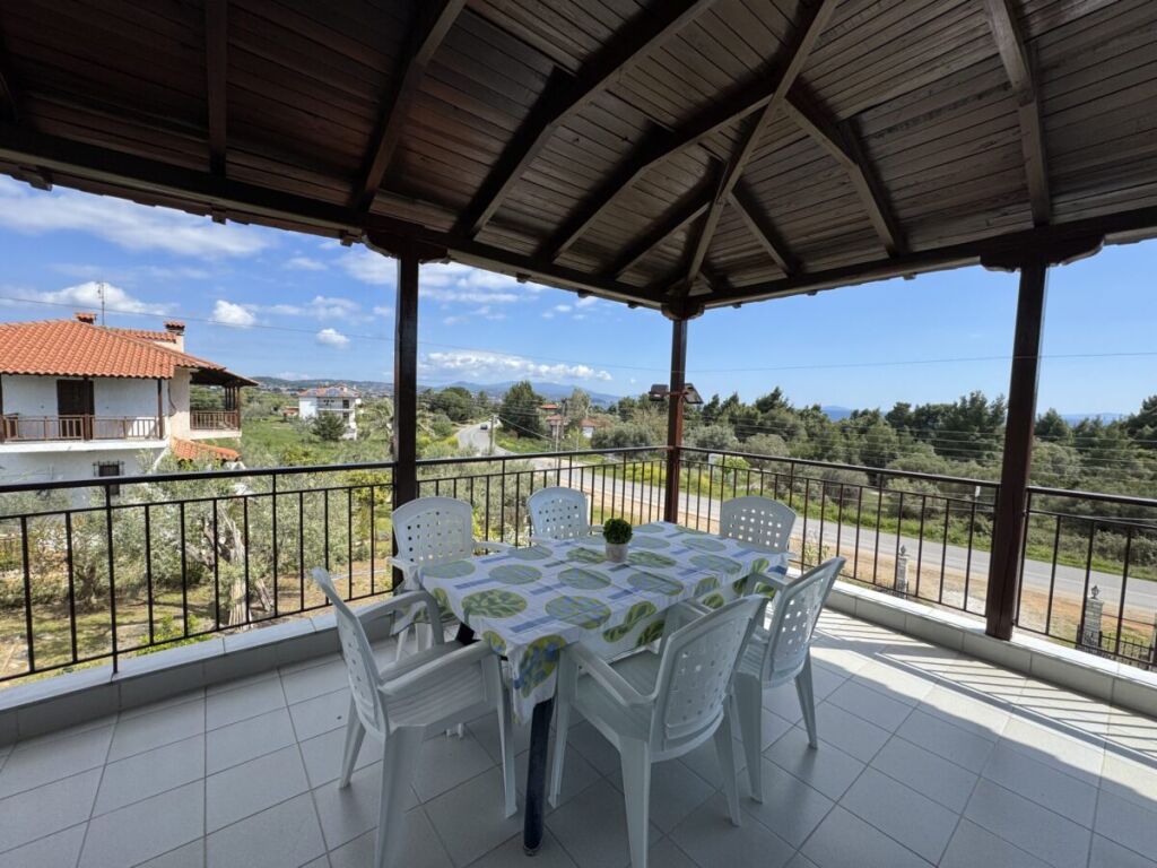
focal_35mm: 14
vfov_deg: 85.7
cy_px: 434
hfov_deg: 102.1
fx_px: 468
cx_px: 578
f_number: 2.2
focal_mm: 2.22
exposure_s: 1/1789
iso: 50
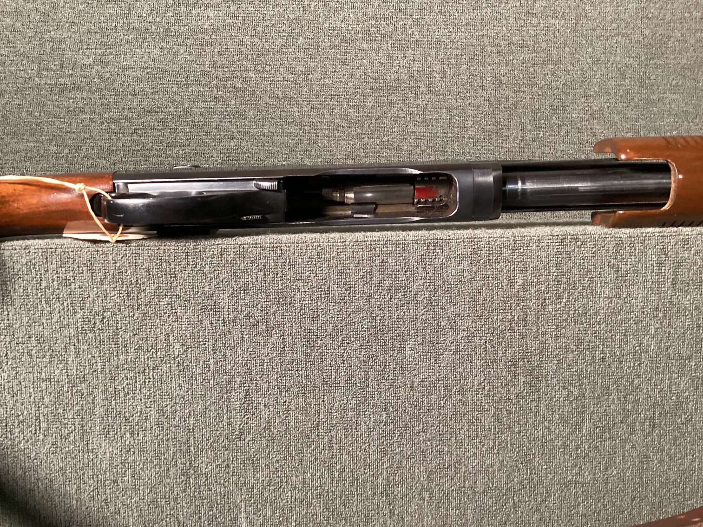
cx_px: 352
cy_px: 264
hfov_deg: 58.3
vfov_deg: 45.4
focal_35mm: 31
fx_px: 630
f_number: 2.4
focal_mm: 3.3
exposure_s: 1/40
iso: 400
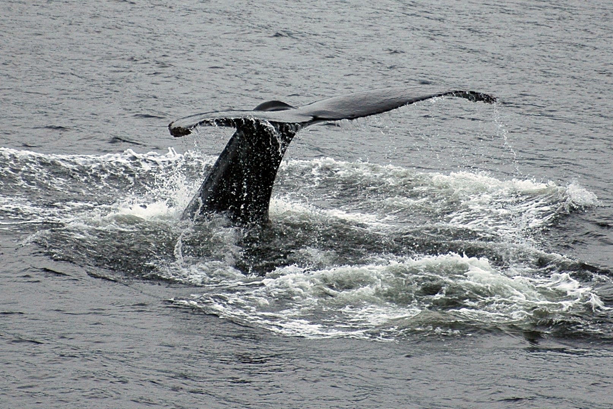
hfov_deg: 4.6
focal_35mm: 450
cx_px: 306
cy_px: 204
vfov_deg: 3.1
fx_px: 7662
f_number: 5.6
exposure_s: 1/1000
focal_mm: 300
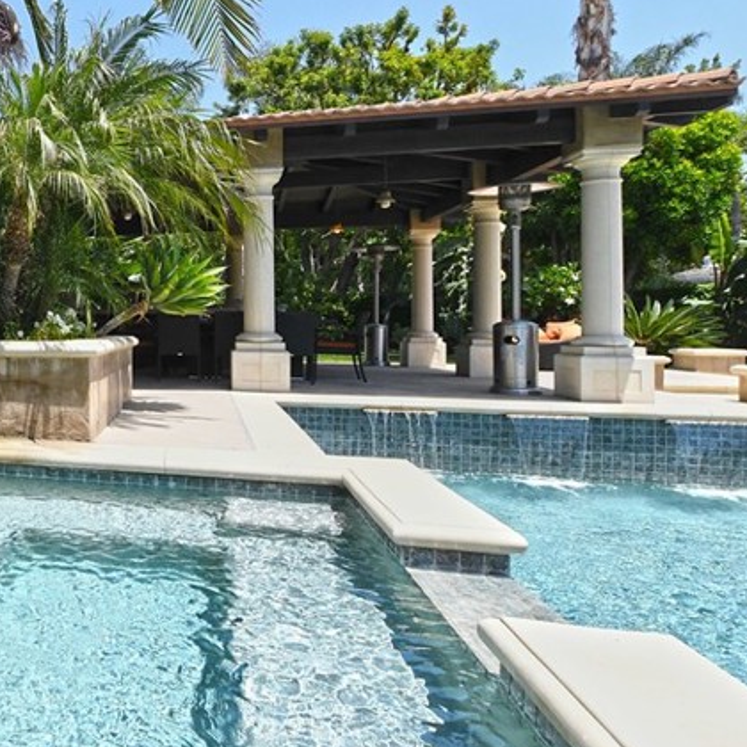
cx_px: -69
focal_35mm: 29
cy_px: 309
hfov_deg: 43.5
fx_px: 708
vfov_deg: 55.3
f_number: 8
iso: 2000
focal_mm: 14
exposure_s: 1/3200
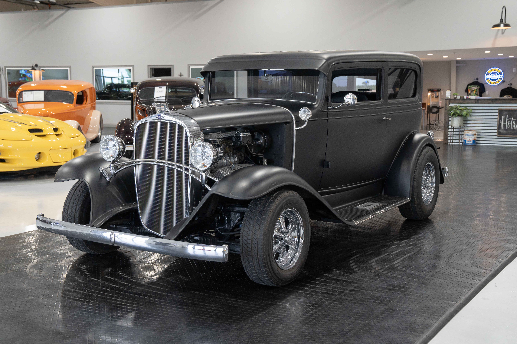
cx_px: 258
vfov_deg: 29.2
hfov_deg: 42.7
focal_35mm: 46
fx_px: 661
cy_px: 172
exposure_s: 1/100
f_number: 5.6
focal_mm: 46
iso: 1000
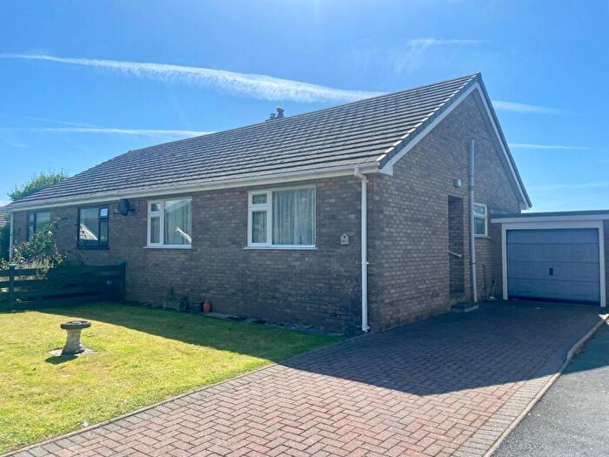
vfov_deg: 53.1
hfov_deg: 67.3
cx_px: 304
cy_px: 228
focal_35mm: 26
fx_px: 457
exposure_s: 1/4000
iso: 32
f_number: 1.6
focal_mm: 4.2
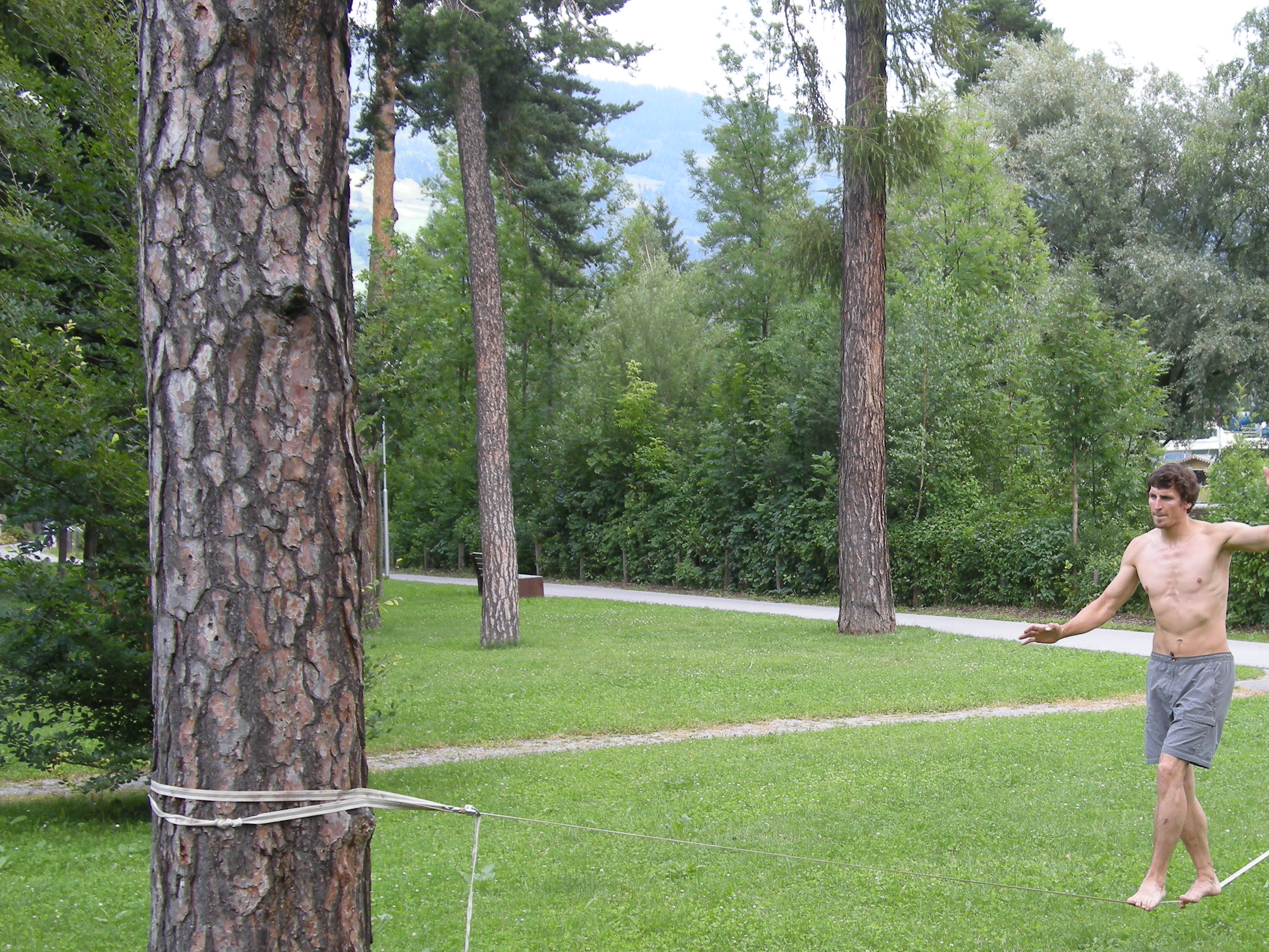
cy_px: 703
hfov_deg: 32.6
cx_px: 941
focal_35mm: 58
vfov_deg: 25.0
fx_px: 2126
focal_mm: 7.9
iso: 64
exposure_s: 1/140
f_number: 2.8
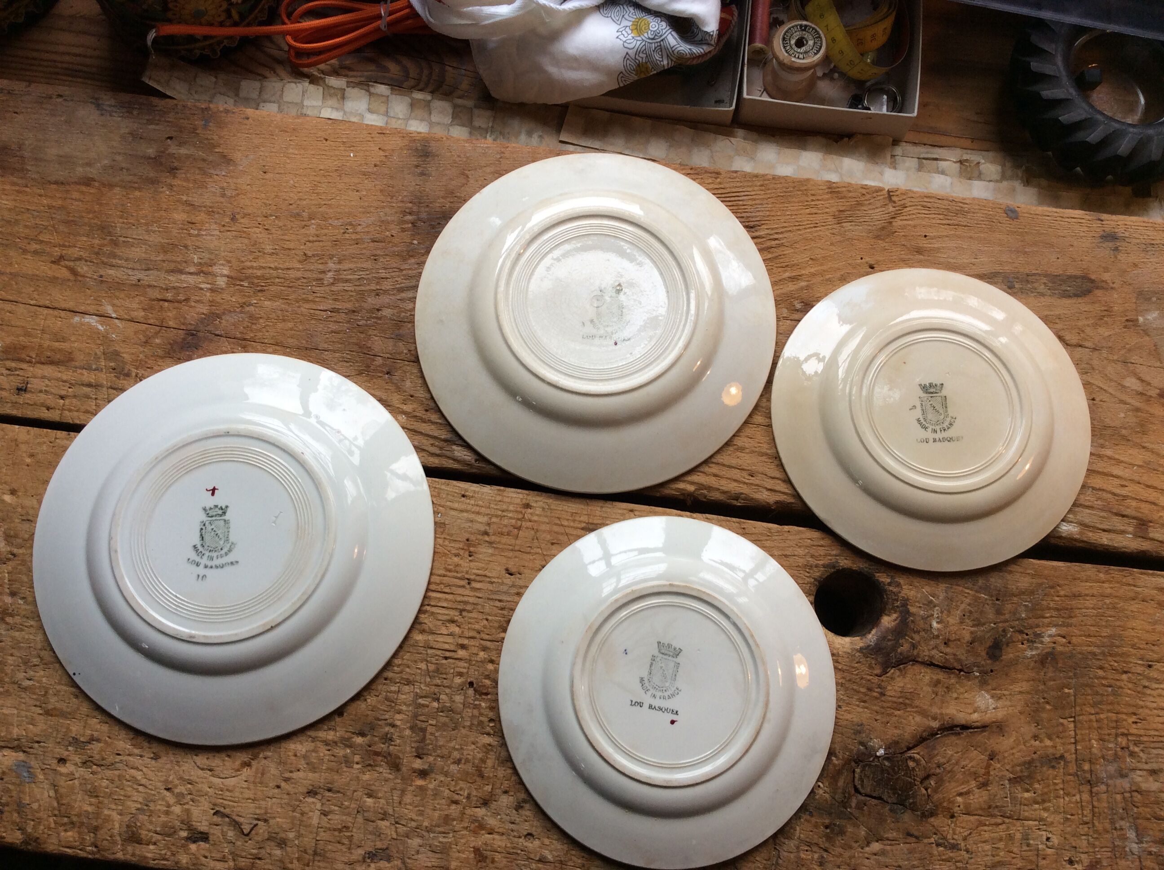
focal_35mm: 32
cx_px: 582
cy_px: 435
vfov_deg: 44.1
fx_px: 1074
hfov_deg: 56.9
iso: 32
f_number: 2.4
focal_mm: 3.3
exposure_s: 1/114
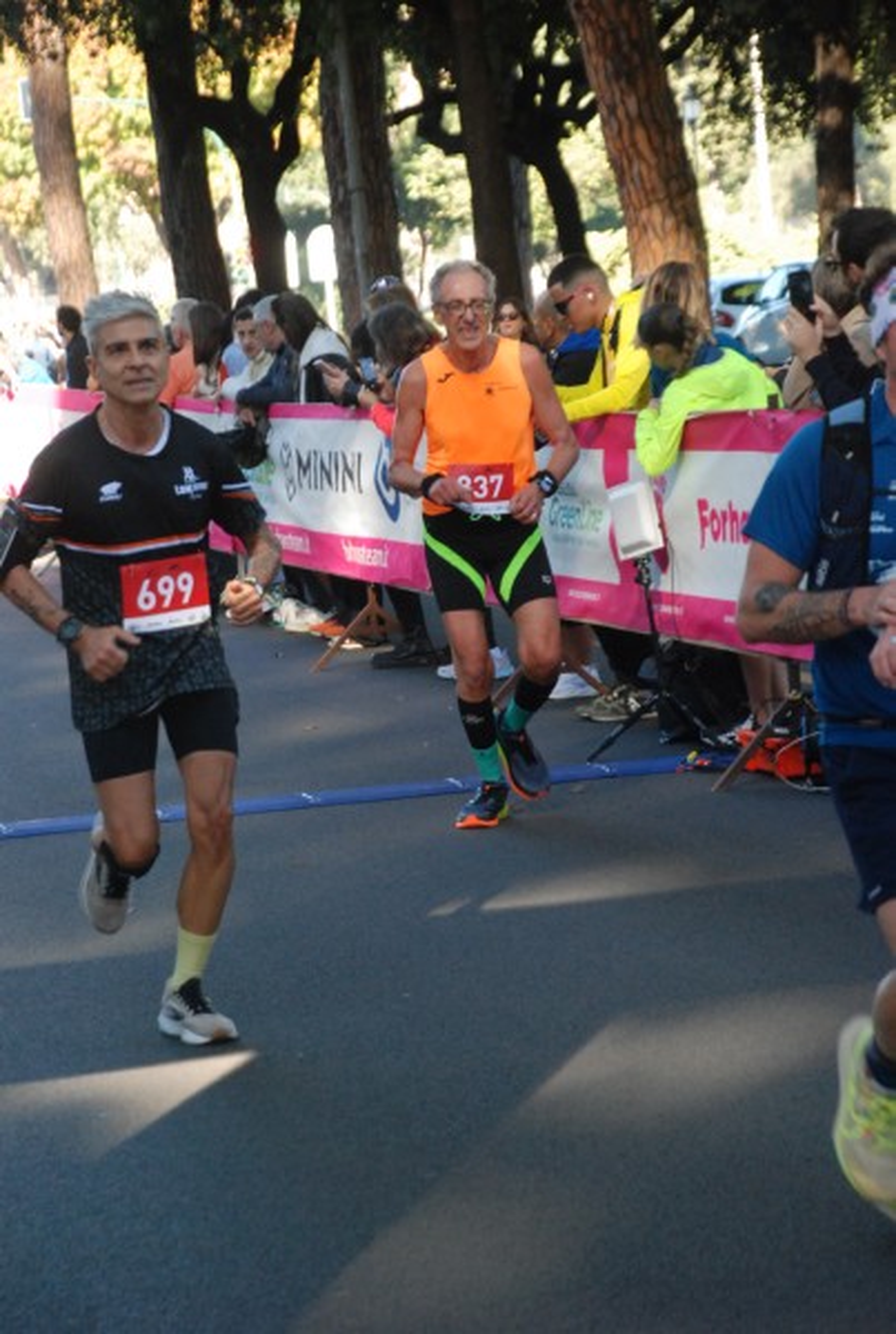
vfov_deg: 16.0
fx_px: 4735
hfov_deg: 10.8
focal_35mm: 128
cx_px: 448
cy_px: 667
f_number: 5.6
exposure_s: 1/250
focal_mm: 85
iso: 1000
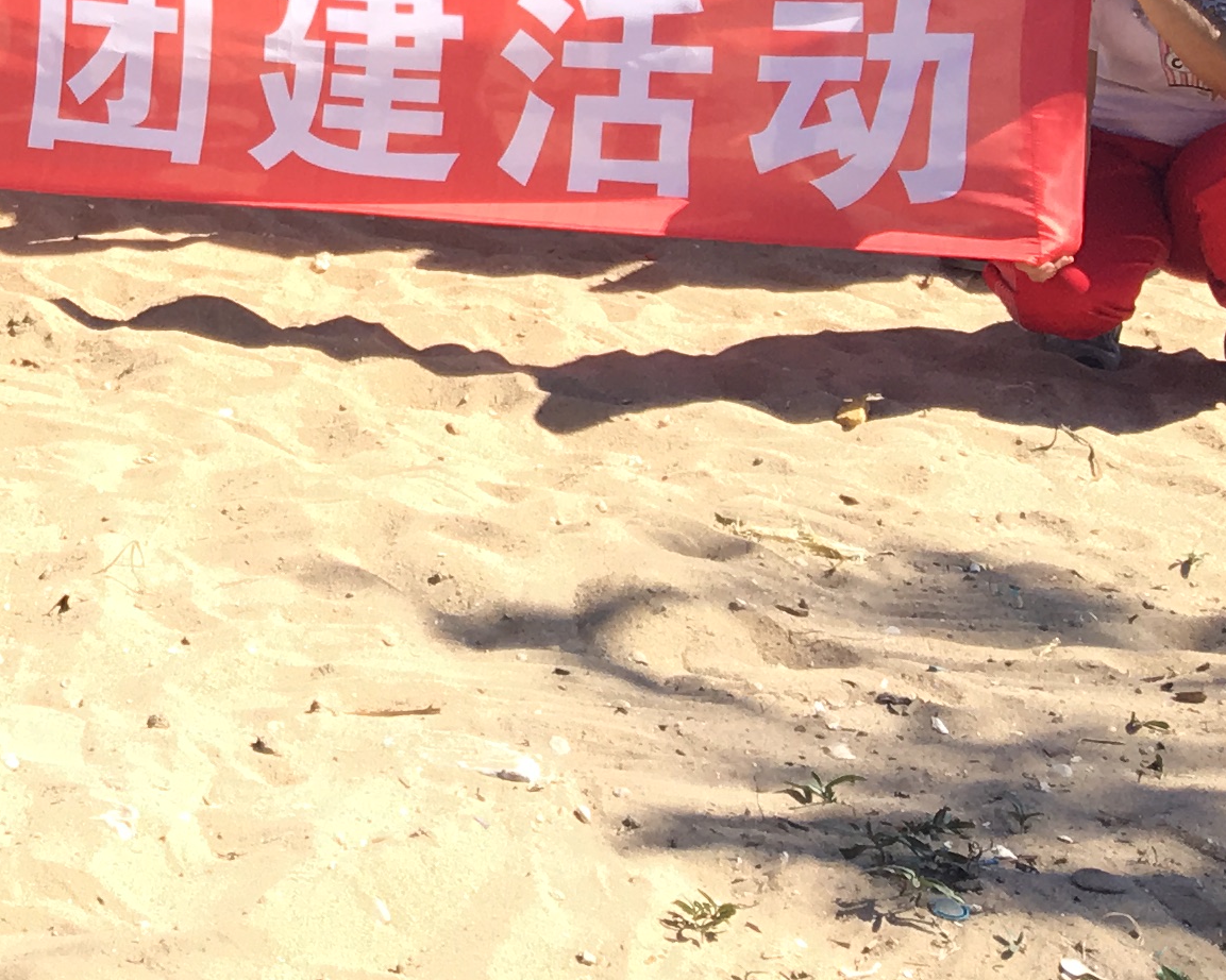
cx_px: -751
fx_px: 3592
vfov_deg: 14.5
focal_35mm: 99
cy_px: -483
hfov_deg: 17.0
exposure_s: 1/754
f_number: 2.2
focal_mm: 4.15
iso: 25
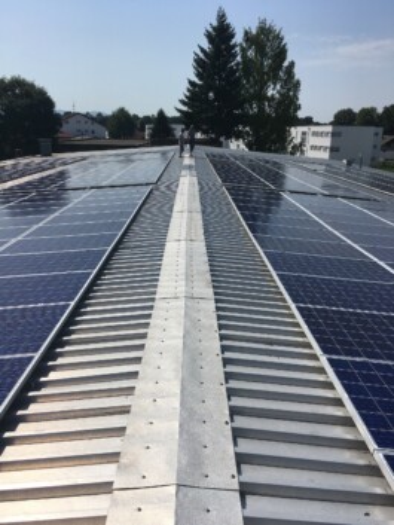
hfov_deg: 48.3
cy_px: 262
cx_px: 197
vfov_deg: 61.6
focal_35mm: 29
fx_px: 440
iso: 25
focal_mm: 4.15
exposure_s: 1/4049
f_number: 2.2
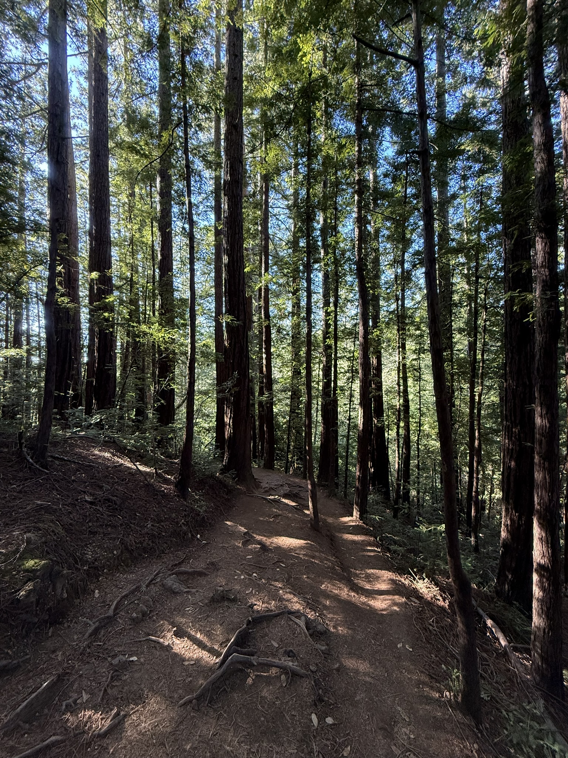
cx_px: 284
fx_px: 306
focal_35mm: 14
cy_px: 379
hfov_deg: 85.7
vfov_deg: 102.1
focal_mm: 2.22
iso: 320
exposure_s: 1/99
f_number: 2.2
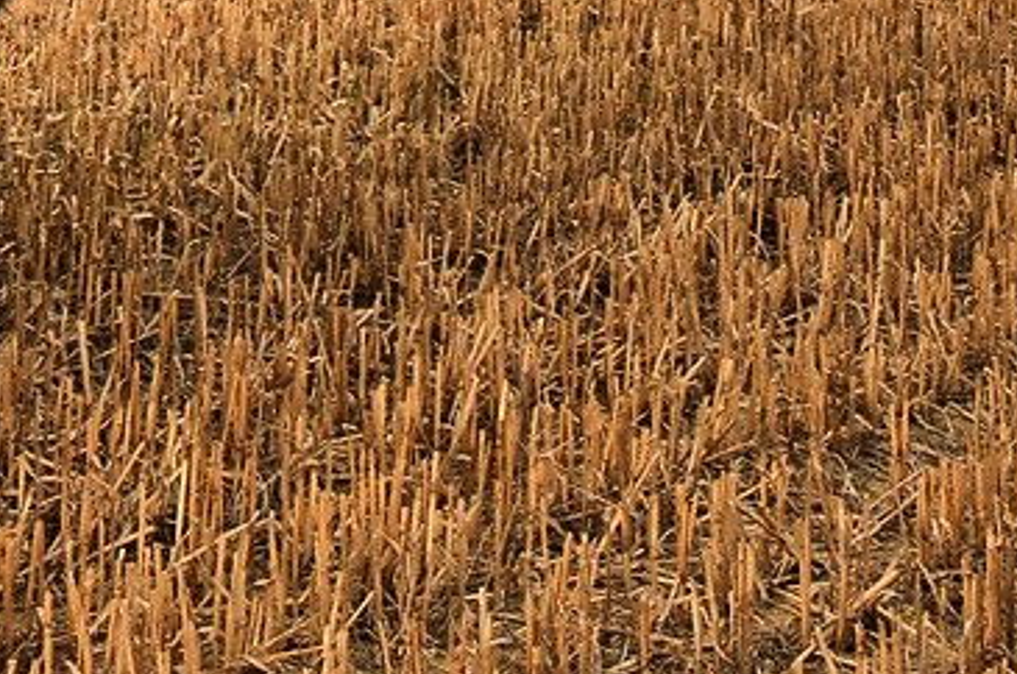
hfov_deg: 14.8
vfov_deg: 8.6
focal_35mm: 138
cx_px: 830
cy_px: -1213
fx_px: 3892
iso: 100
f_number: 5.6
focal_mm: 14
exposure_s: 1/40
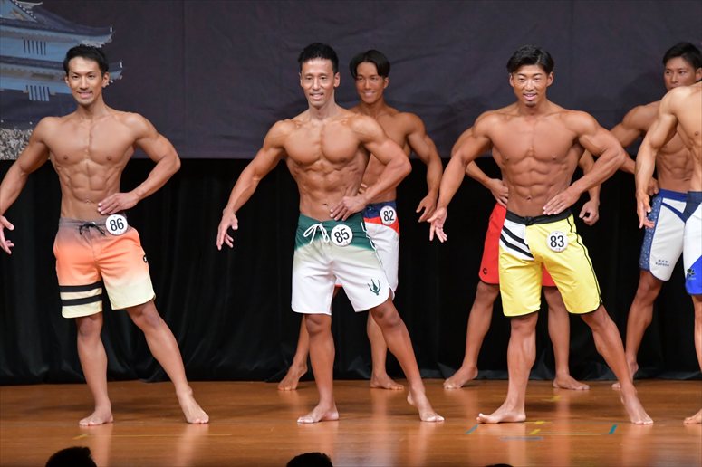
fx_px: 5262
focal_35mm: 270
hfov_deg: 7.6
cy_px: 234
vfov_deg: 5.1
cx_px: 351
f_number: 5.6
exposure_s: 1/400
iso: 5000
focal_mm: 180
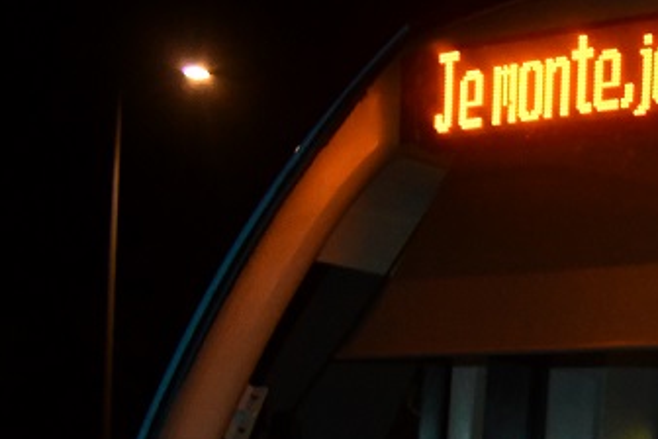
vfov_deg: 13.5
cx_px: 1144
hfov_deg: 17.9
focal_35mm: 94
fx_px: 1718
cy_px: 698
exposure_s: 1/60
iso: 2500
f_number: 6.3
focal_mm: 18
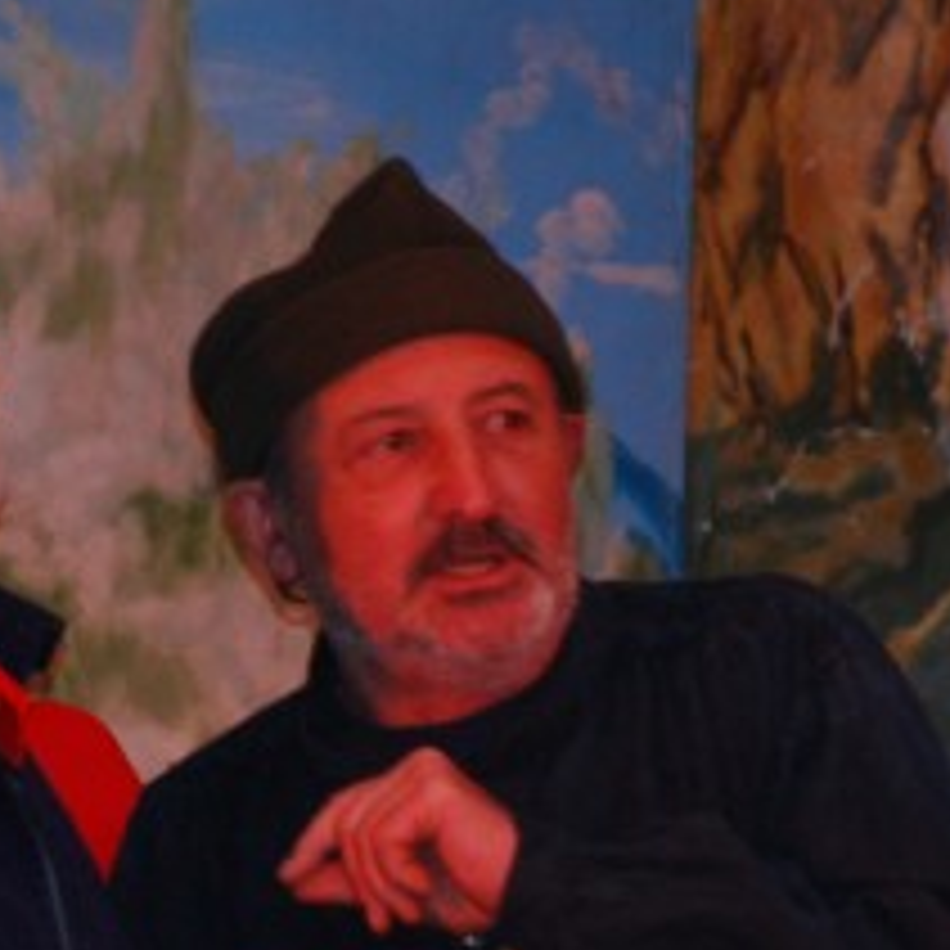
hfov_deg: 3.0
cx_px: 162
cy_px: 673
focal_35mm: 582
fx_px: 18071
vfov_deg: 3.0
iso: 800
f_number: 5.3
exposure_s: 1/60
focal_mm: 150
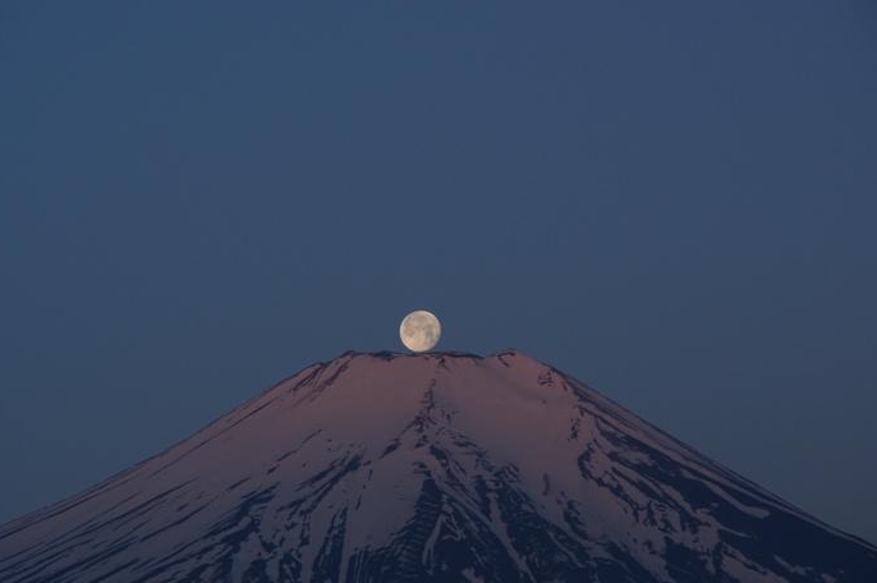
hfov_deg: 11.2
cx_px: 435
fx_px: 4468
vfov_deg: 7.5
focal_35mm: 184
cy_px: 309
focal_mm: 105
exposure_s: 1/200
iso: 200
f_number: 7.1
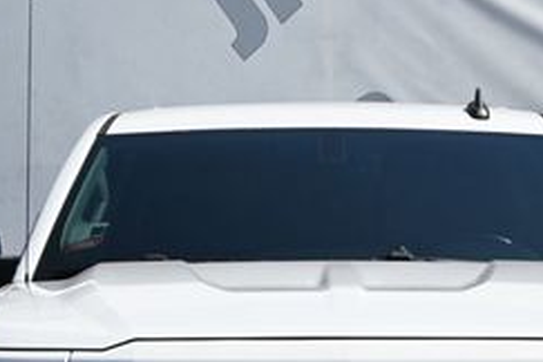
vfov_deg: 7.3
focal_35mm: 185
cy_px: 469
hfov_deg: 11.1
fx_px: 2795
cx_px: 333
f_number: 6
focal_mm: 47
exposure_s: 1/320
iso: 100
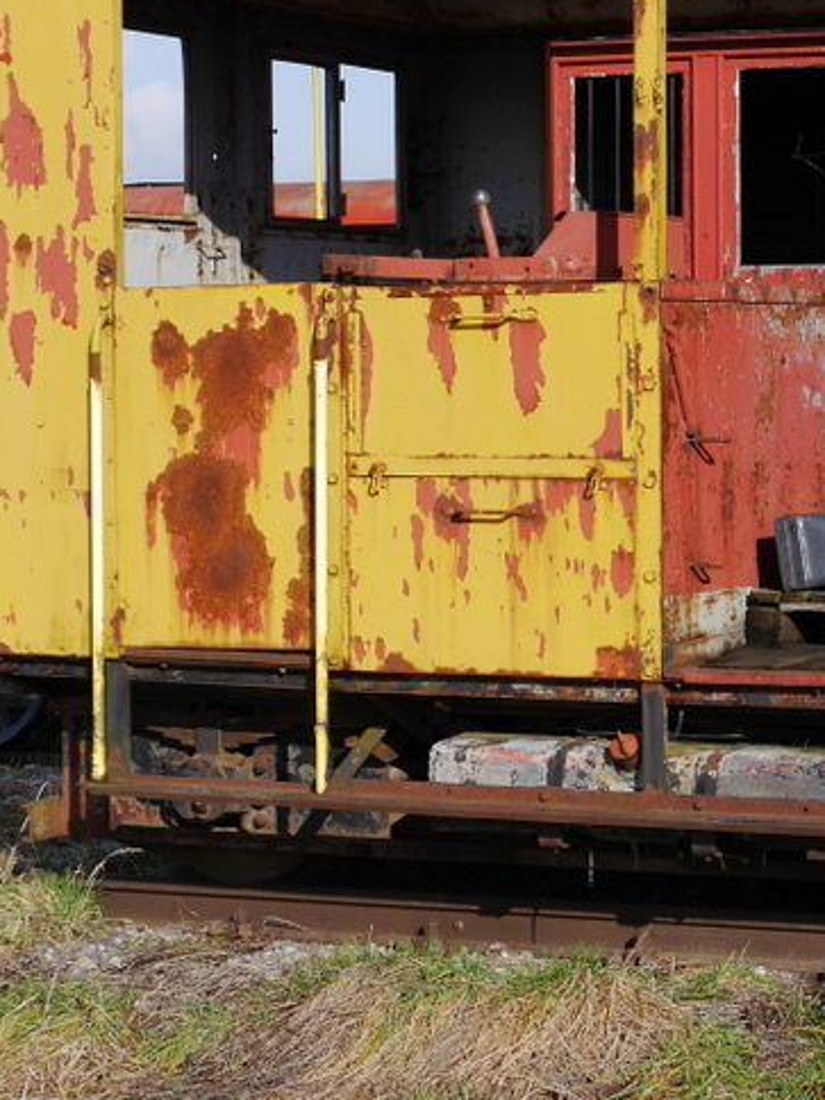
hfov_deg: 13.4
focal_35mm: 109
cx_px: 805
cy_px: 367
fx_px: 3464
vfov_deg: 18.0
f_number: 8
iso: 160
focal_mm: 24
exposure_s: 1/400
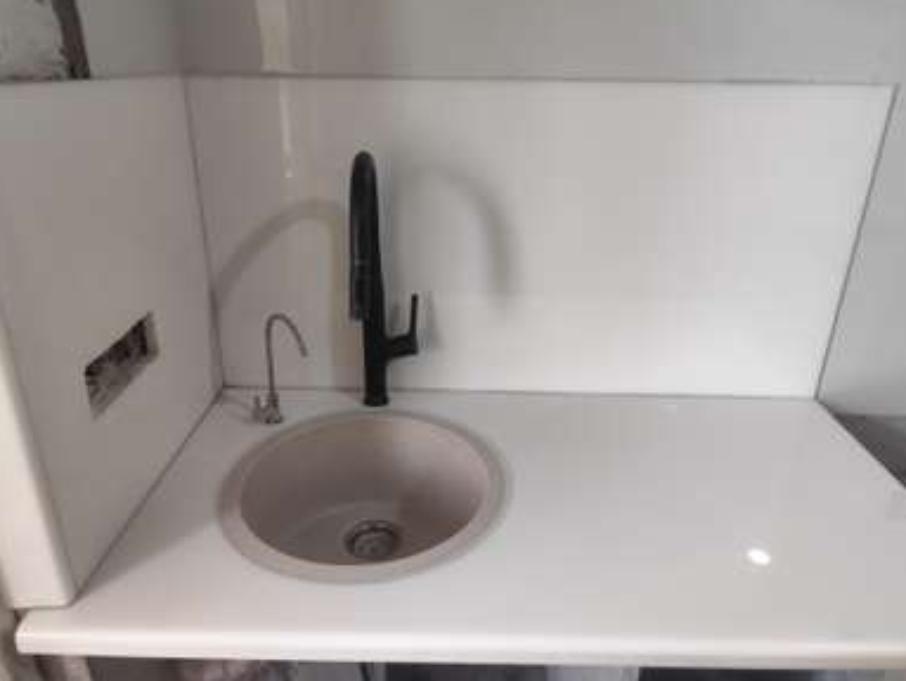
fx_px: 629
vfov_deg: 56.9
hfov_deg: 71.5
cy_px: 343
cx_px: 449
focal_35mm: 24
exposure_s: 1/100
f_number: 1.65
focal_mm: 6.14
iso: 1250
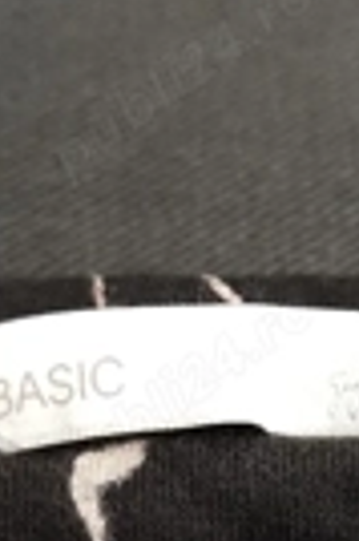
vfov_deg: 24.6
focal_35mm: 81
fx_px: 1215
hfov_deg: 16.7
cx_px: 262
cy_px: 440
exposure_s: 1/25
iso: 400
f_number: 1.7
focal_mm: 3.93
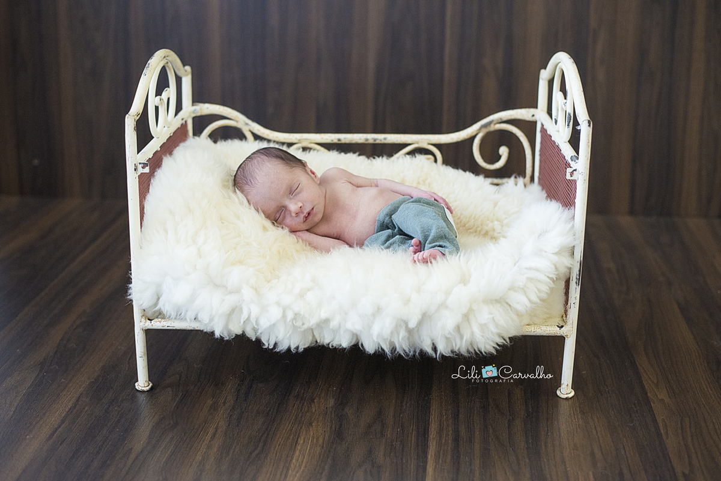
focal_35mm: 50
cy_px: 240
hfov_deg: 39.6
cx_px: 360
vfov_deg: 27.0
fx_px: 1002
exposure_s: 1/160
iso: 1600
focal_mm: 50
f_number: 3.2
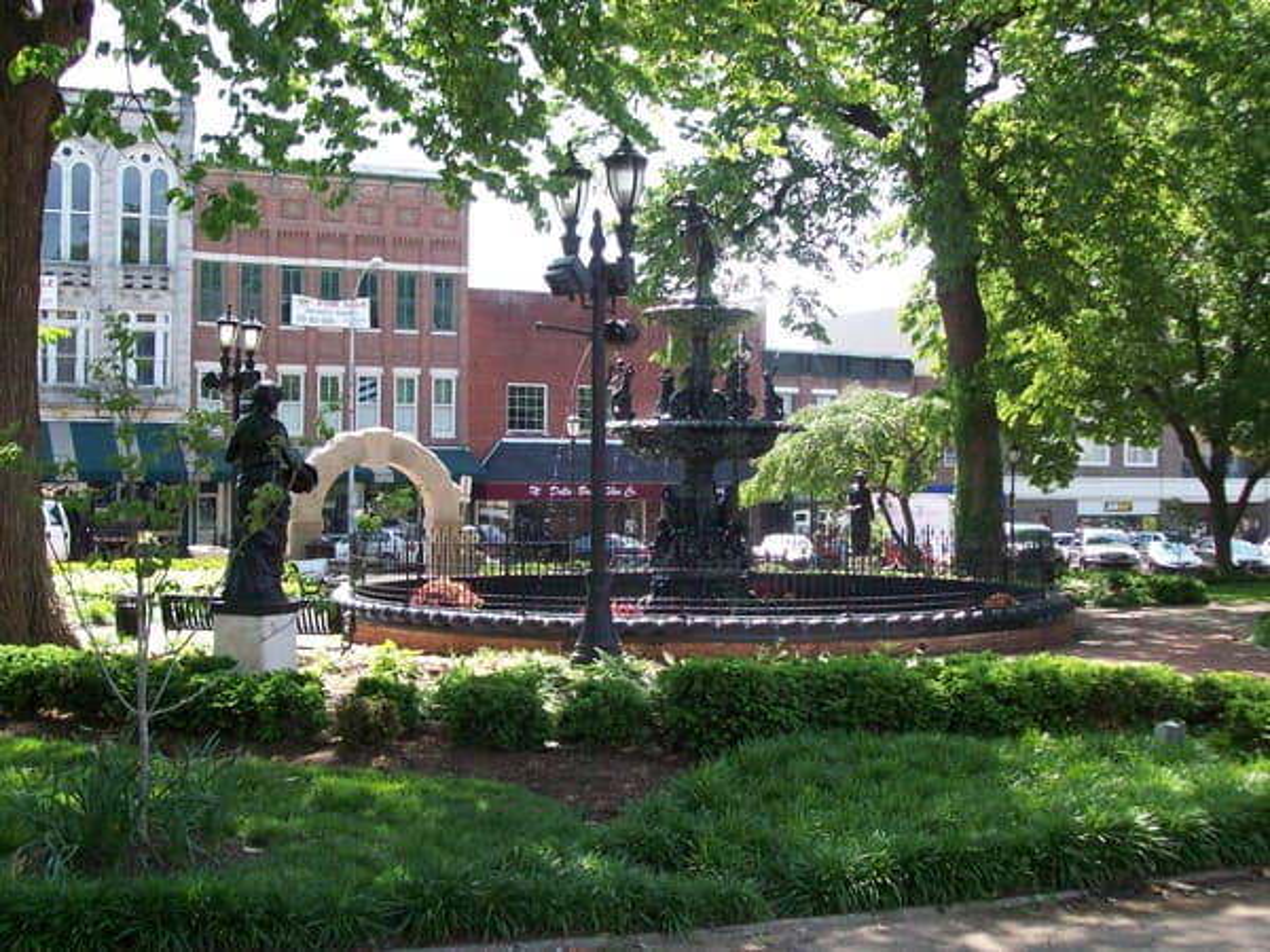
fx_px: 1651
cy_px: 476
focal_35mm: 45
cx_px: 635
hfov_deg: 42.1
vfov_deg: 32.2
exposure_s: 1/612
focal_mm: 7.6
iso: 200
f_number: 3
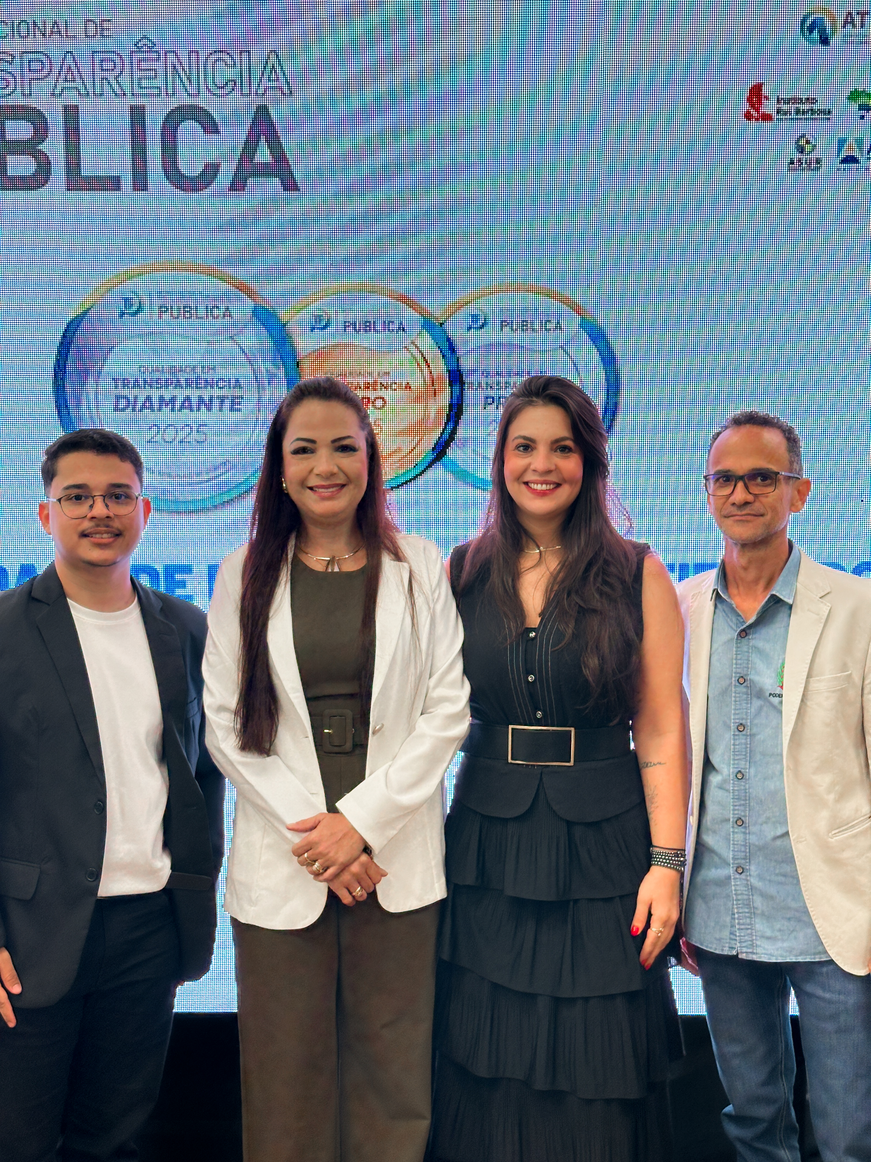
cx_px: 436
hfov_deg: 30.3
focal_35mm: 48
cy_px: 581
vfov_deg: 39.7
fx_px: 1610
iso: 64
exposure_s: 1/125
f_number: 1.8
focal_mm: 6.86
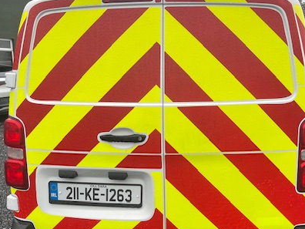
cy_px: 140
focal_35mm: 42
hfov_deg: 44.6
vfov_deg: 34.2
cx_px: 177
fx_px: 370
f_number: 1.6
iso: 50
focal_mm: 5.1
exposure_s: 1/727
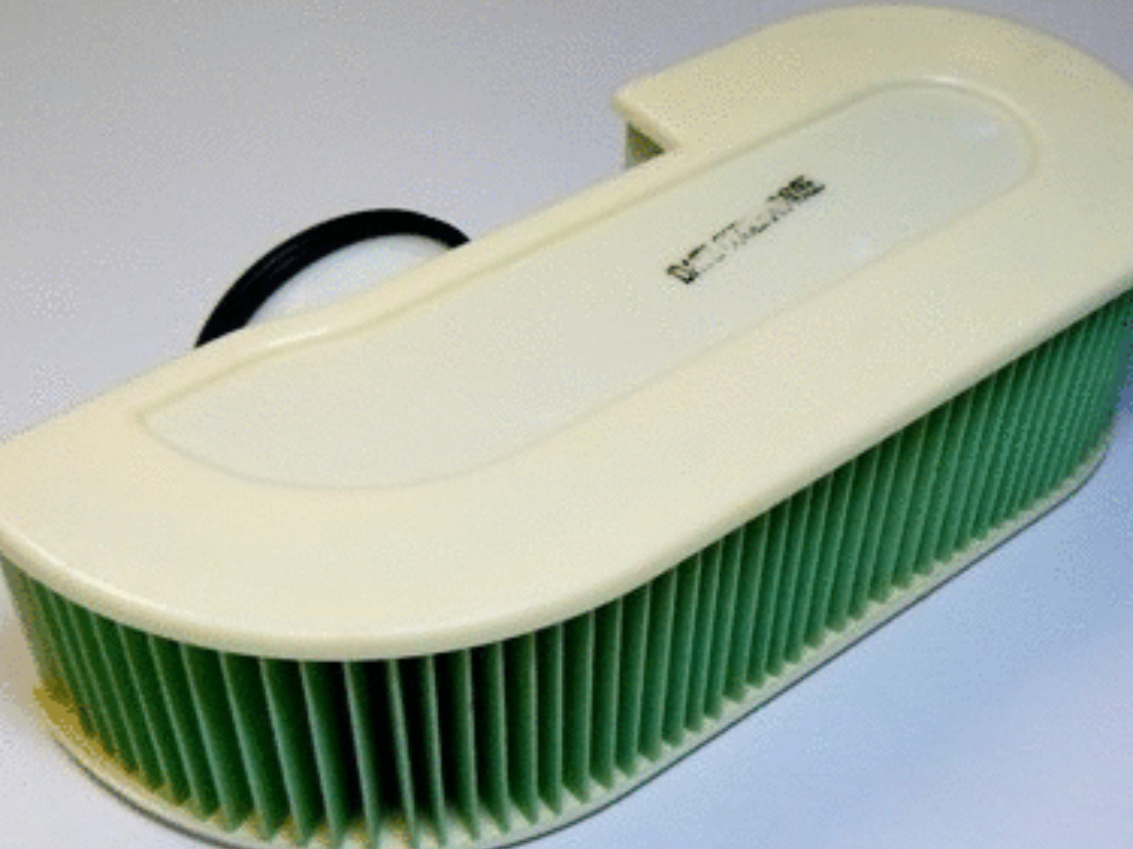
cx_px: 562
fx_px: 1407
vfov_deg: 33.6
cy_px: 438
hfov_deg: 43.9
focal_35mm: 43
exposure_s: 1/60
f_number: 2.8
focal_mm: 6
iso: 80
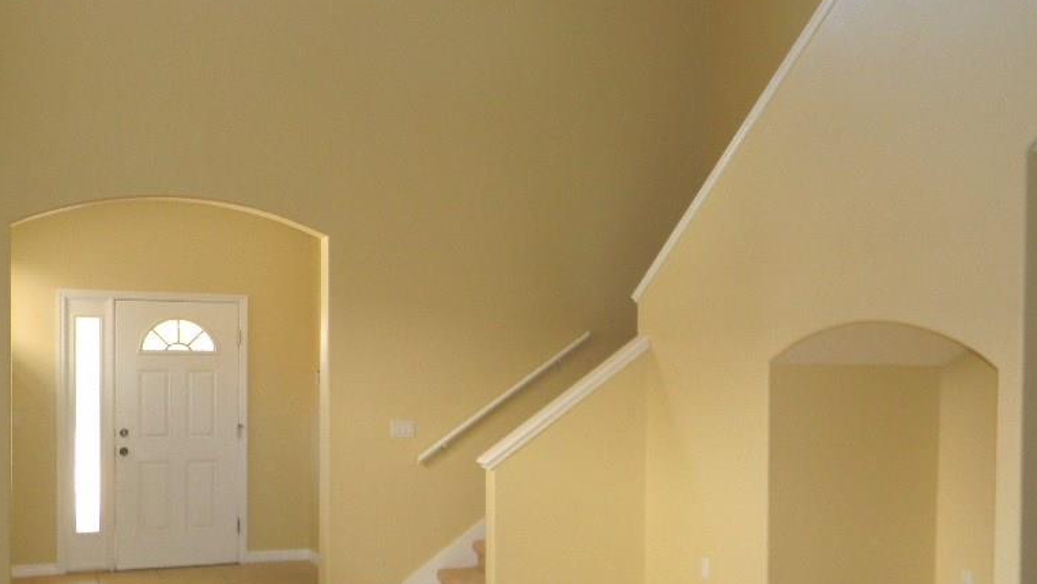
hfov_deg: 49.4
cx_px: 506
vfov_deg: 28.8
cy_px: 395
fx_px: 1128
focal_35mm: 41
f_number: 3.5
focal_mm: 5
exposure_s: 1/30
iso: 200
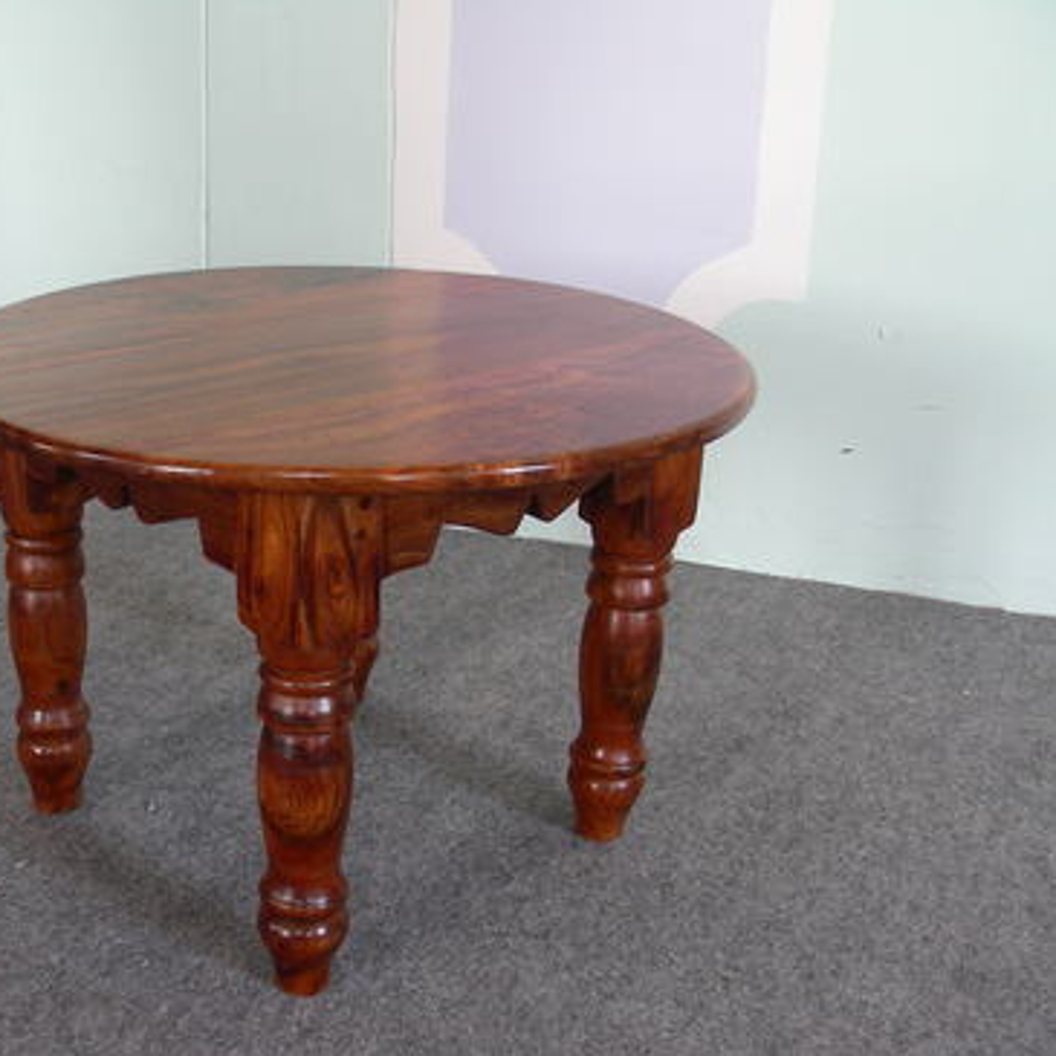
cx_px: 359
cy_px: 540
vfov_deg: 36.8
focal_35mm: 46
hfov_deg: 36.4
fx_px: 1588
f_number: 3.5
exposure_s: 1/7
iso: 50
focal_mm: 6.3
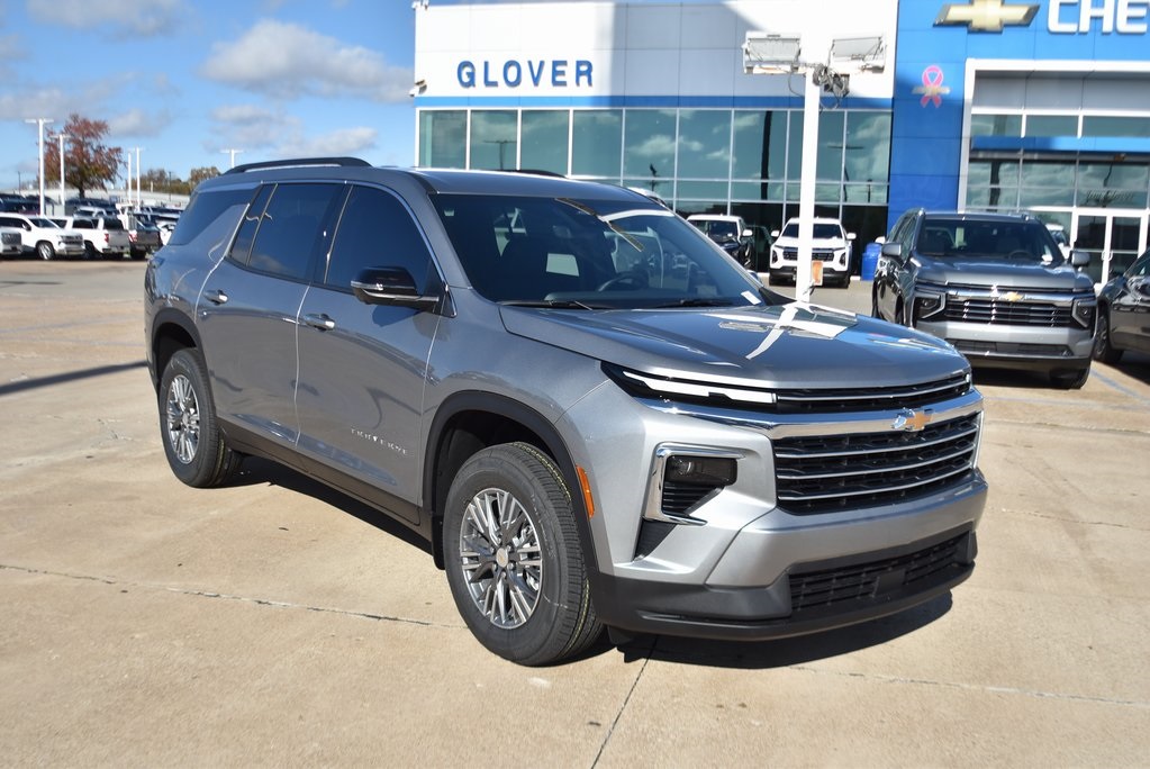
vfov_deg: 36.9
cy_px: 384
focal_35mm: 36
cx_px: 575
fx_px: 1151
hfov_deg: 53.1
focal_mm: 24
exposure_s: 1/800
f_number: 4.5
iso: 100
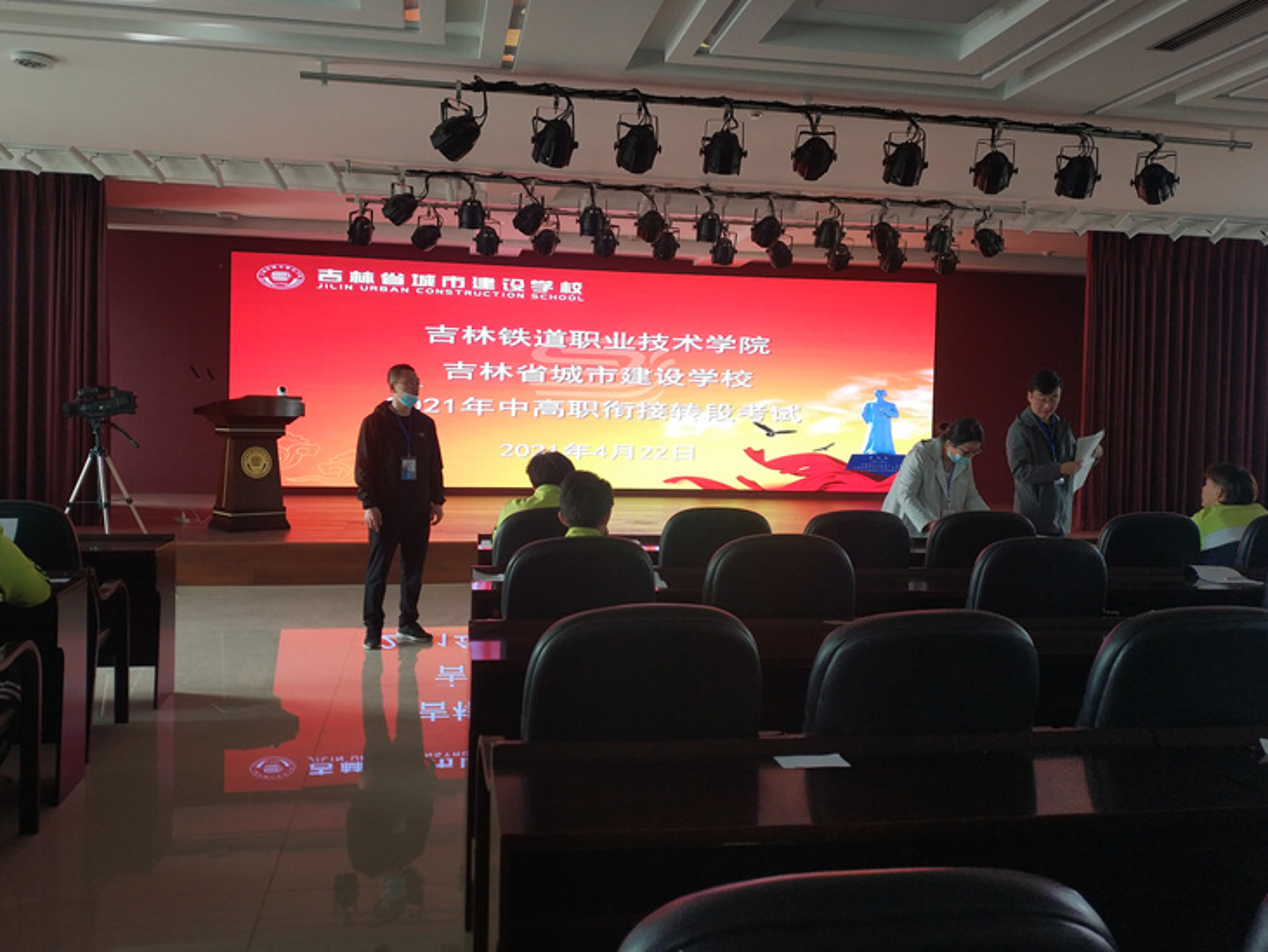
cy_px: 437
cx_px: 612
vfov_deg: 40.7
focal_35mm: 35
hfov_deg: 52.6
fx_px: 1283
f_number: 2
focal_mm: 4.5
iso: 134
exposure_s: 1/50
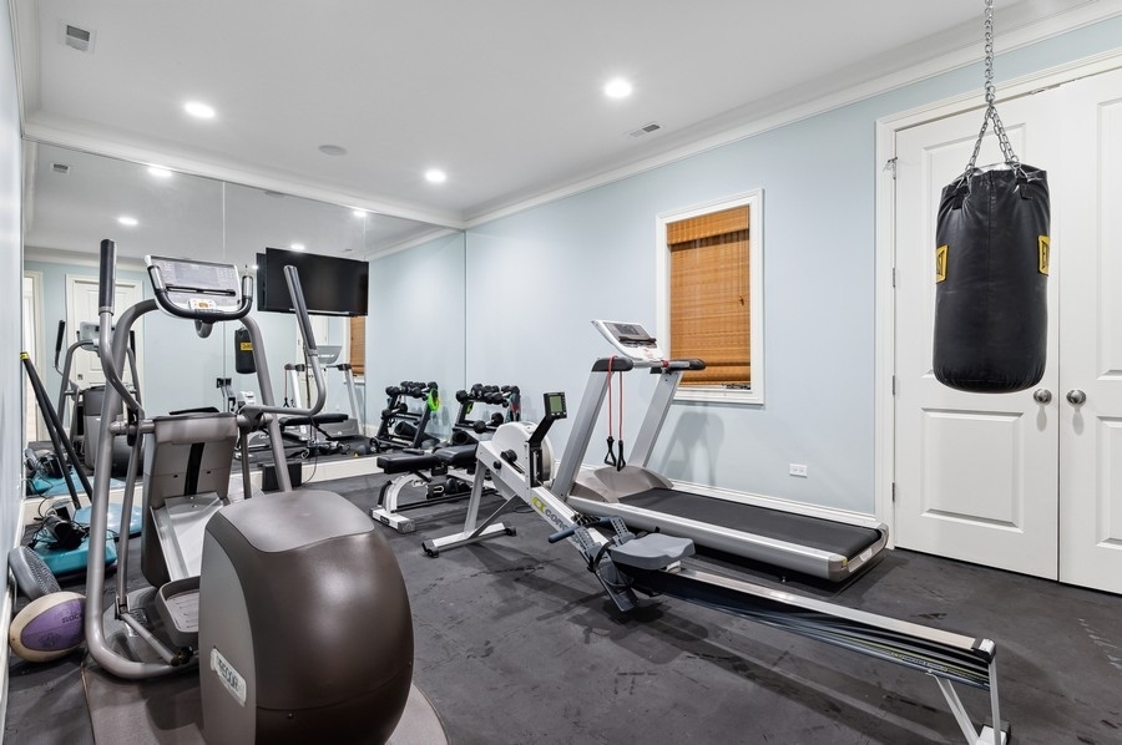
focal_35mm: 16
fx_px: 514
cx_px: 561
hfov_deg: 95.0
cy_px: 372
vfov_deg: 71.9
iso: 200
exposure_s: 1/2
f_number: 9.5
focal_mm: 16.5
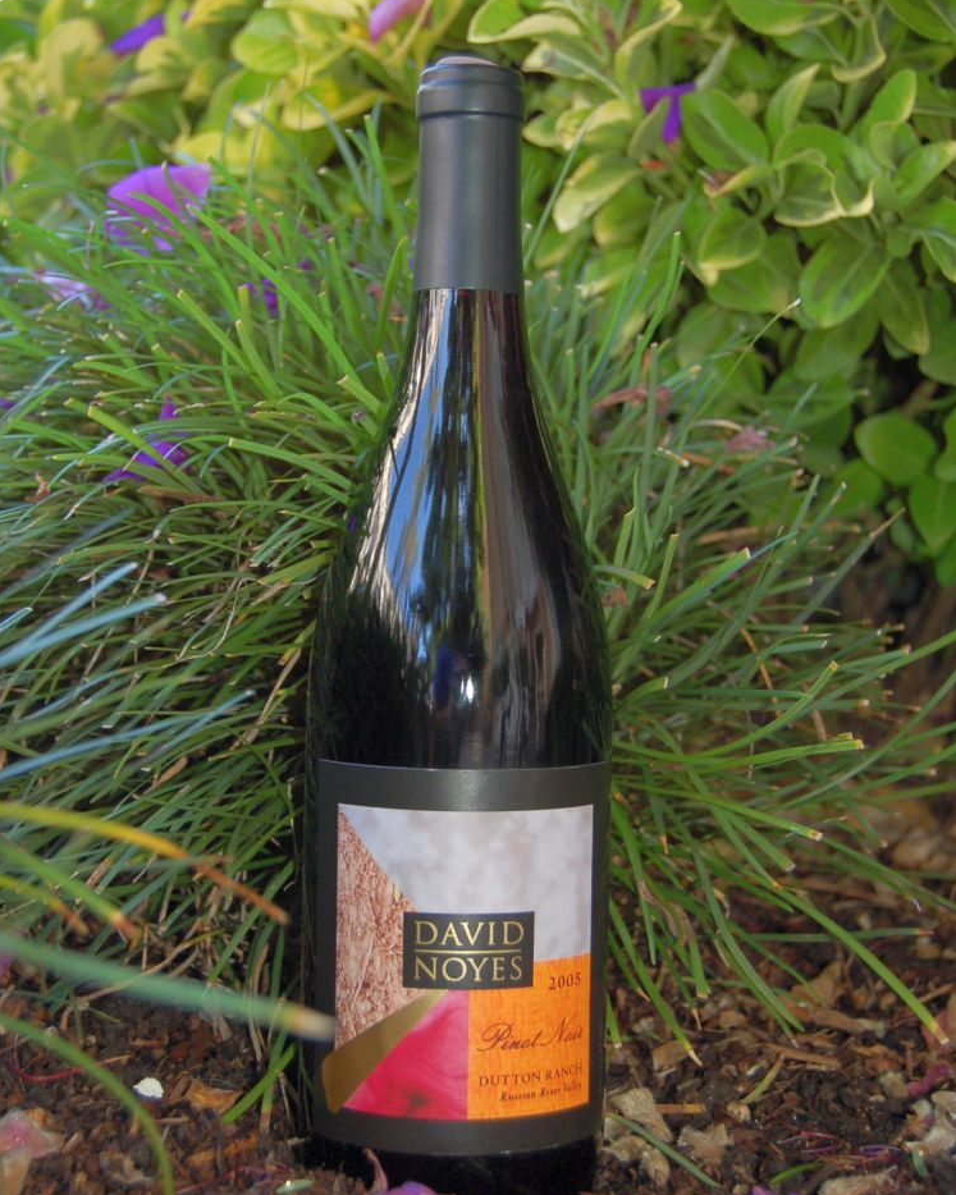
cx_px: 477
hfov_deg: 25.6
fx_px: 2107
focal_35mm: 60
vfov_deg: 31.7
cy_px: 574
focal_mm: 35
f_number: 4.8
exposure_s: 1/60
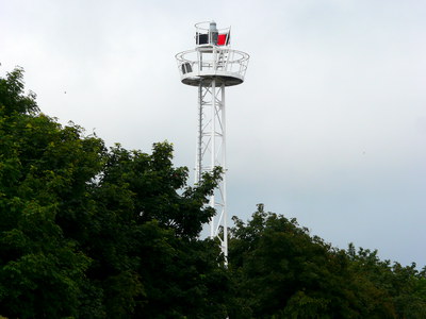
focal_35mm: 154
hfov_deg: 12.8
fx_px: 1895
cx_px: 213
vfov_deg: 9.6
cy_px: 160
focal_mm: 25.3
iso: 100
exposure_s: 1/500
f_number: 6.3
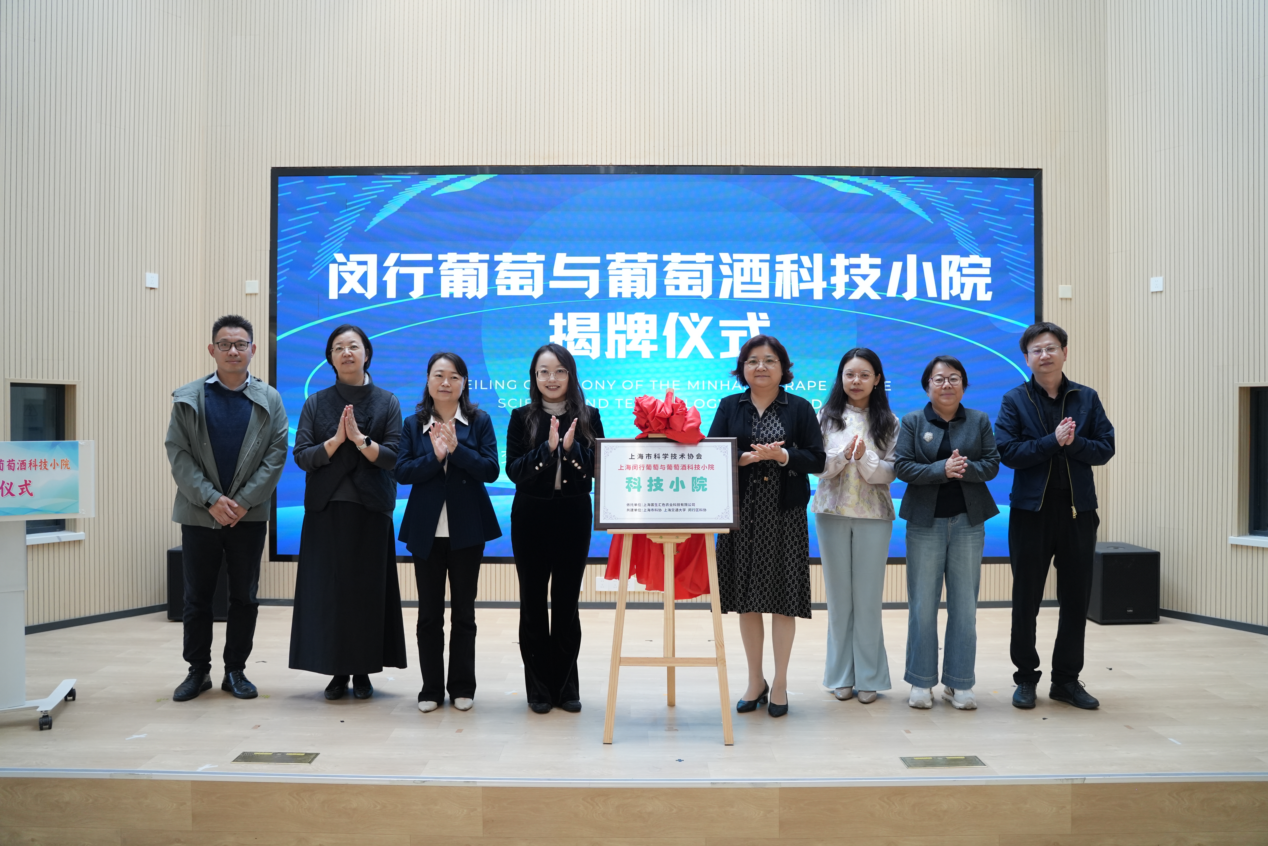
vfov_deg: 45.0
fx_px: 1021
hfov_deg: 63.7
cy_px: 423
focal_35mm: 29
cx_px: 634
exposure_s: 1/250
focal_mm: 29
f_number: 3.2
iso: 1250
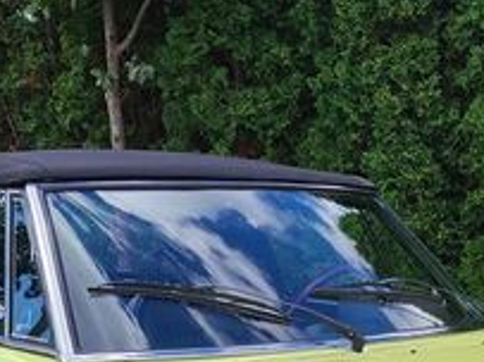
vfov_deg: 16.8
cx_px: 391
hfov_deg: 23.5
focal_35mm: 82
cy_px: 495
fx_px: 1146
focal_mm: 5.4
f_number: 1.8
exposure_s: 1/1500
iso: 40
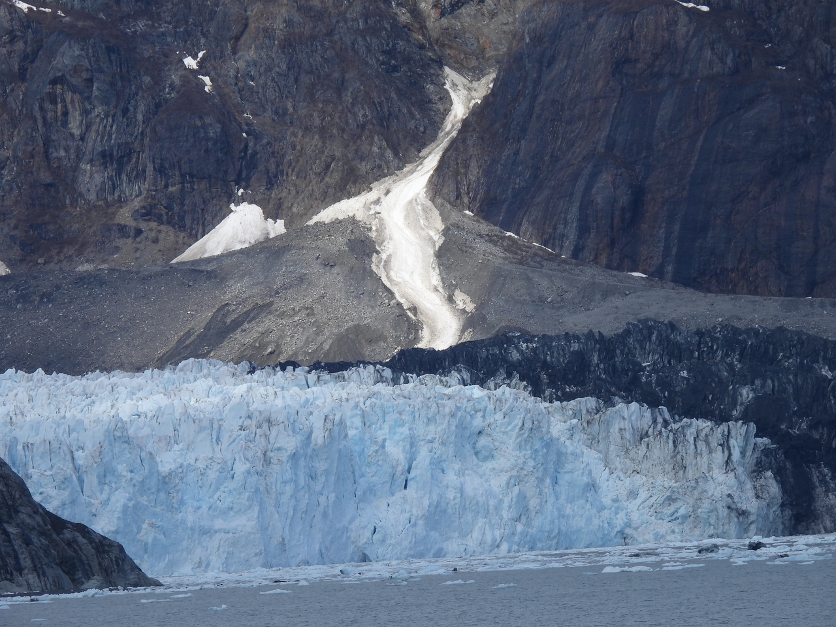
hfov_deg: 4.4
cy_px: 314
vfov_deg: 3.3
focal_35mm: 450
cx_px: 418
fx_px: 10868
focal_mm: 80.3
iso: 100
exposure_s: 1/1000
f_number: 5
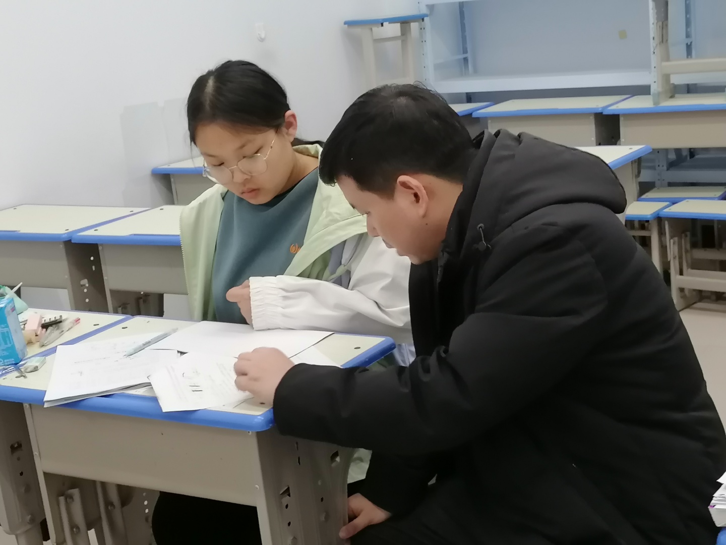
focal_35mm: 54
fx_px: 1133
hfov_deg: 35.5
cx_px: 363
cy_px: 272
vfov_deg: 27.0
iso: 320
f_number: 1.8
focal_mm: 5.3
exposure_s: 1/30
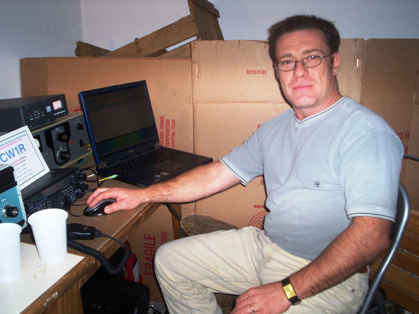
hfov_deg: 51.4
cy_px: 157
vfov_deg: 39.7
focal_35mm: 36
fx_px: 436
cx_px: 210
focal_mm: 5.9
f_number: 4.5
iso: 140
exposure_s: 1/64
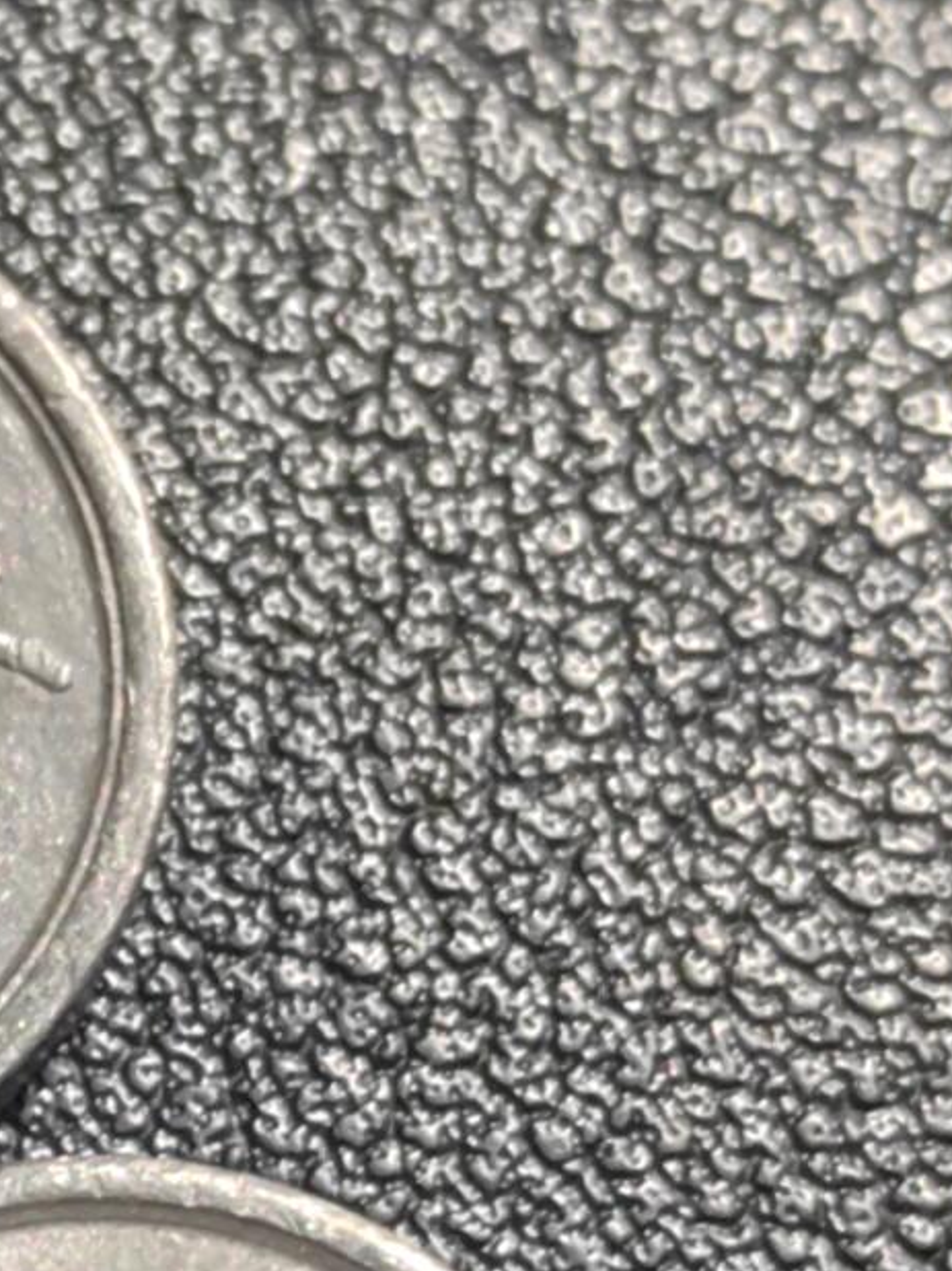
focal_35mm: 169
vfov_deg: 11.6
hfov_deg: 8.6
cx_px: -304
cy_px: 1156
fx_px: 6201
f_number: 2
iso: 160
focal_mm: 5.75
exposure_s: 1/83.4
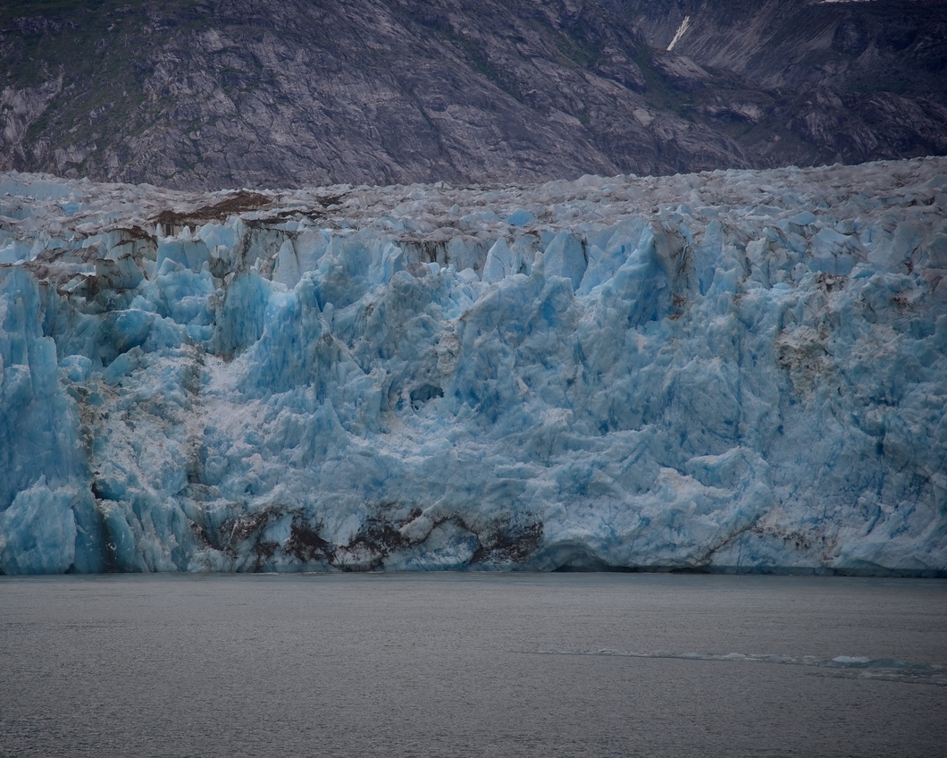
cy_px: 379
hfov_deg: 14.2
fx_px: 3812
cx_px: 381
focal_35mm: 136
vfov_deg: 11.4
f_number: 4
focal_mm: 120
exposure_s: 1/250
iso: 100
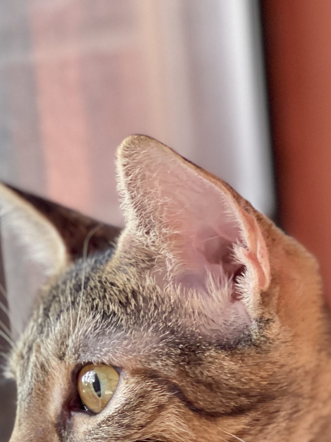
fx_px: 1912
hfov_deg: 9.9
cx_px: 203
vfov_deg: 12.9
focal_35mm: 150
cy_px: 507
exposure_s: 1/71
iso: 250
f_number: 2.2
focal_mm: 7.5
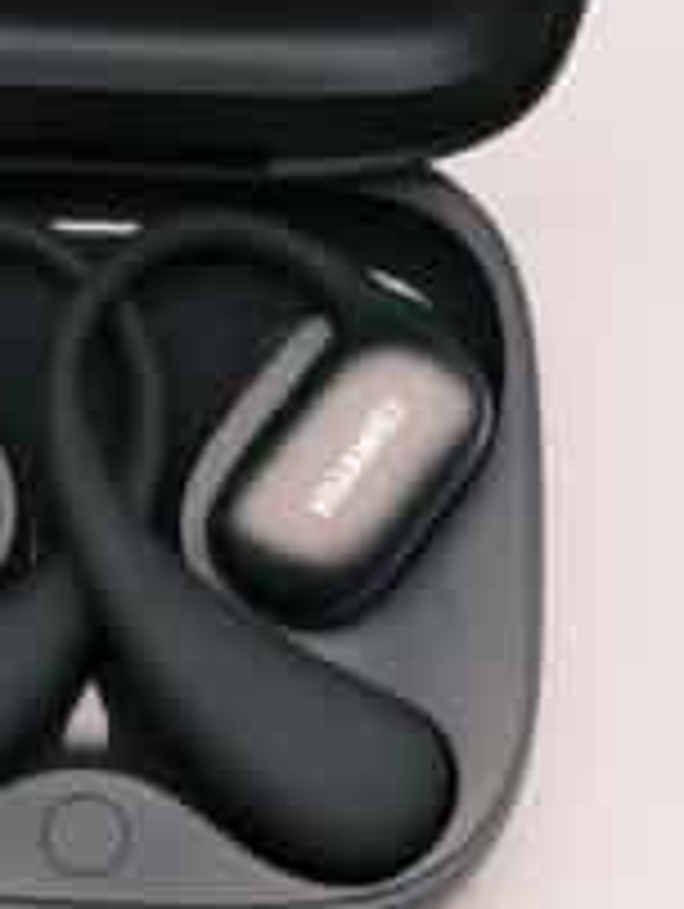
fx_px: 3654
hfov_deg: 10.6
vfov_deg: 14.2
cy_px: 526
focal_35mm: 139
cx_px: -22
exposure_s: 1/150
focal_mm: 50
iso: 1600
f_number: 8
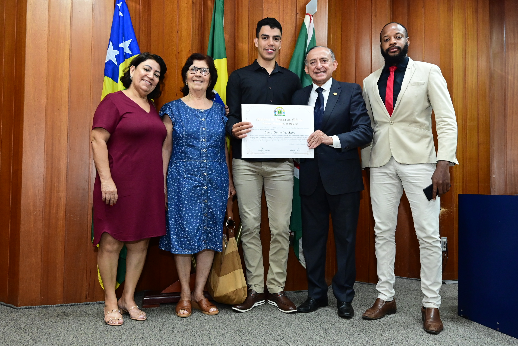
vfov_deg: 43.7
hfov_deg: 61.9
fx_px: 432
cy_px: 173
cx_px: 259
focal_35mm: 30
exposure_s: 1/125
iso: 3200
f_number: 4
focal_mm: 20
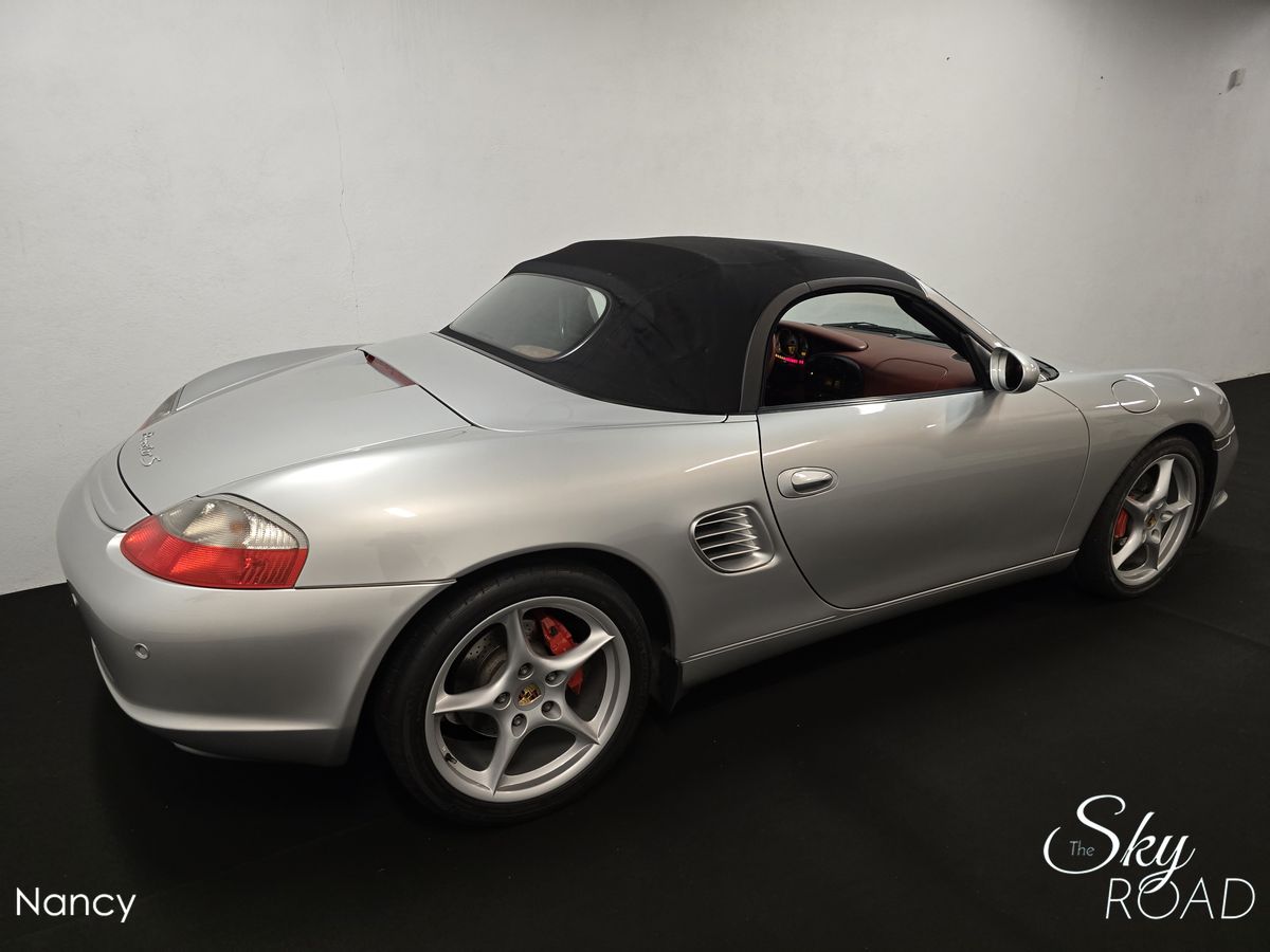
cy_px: 476
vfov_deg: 58.9
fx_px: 844
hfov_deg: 73.9
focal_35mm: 23
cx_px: 635
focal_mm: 6.3
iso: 400
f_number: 1.7
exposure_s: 1/100
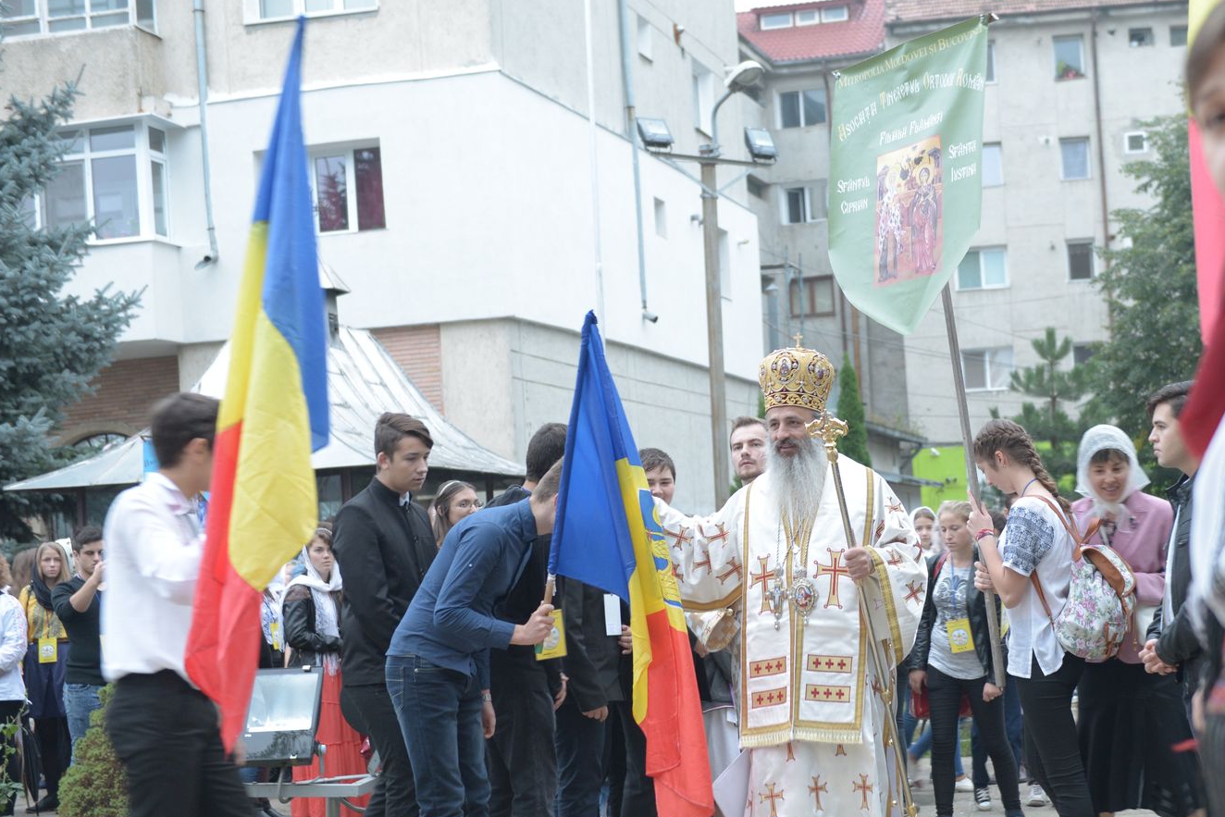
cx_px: 818
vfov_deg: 23.3
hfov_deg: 34.2
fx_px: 1974
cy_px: 520
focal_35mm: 58
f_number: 2.8
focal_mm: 40
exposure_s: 1/40
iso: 900
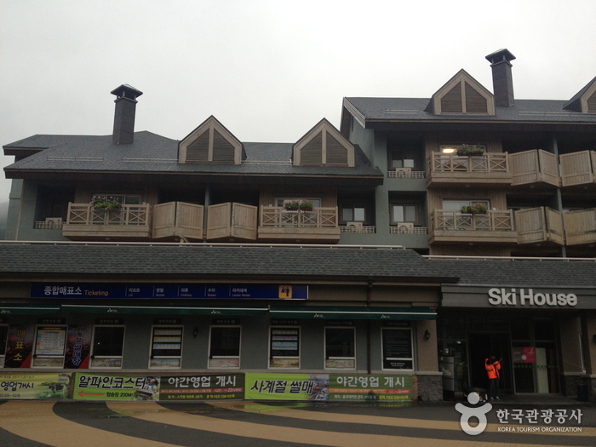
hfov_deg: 52.6
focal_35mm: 35
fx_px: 603
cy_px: 224
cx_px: 298
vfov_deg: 40.7
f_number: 2.4
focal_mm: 4.28
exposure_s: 1/60
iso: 64
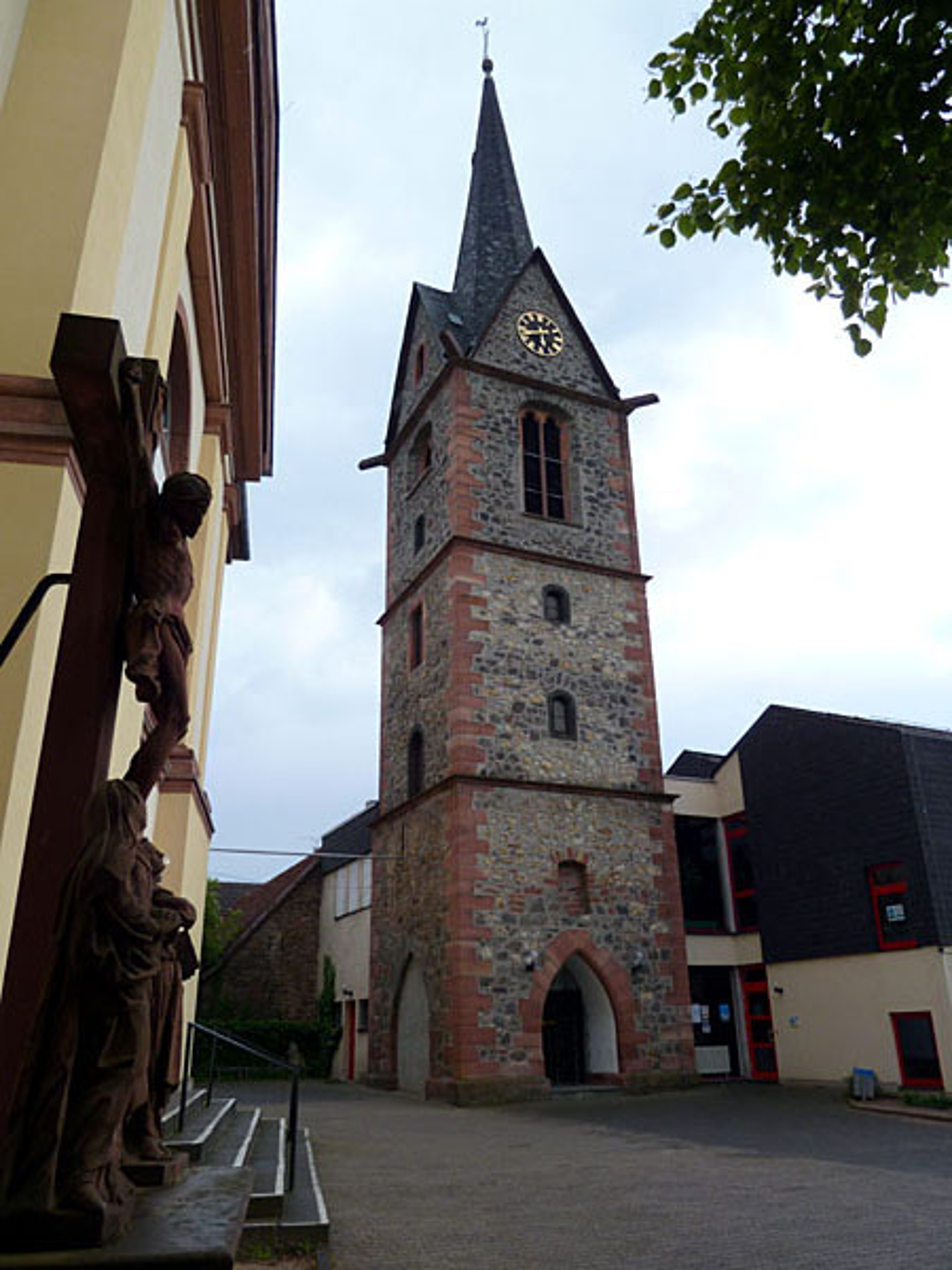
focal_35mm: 25
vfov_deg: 69.4
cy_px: 635
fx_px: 917
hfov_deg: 54.9
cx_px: 476
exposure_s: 1/400
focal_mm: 4.1
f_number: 3.3
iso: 80
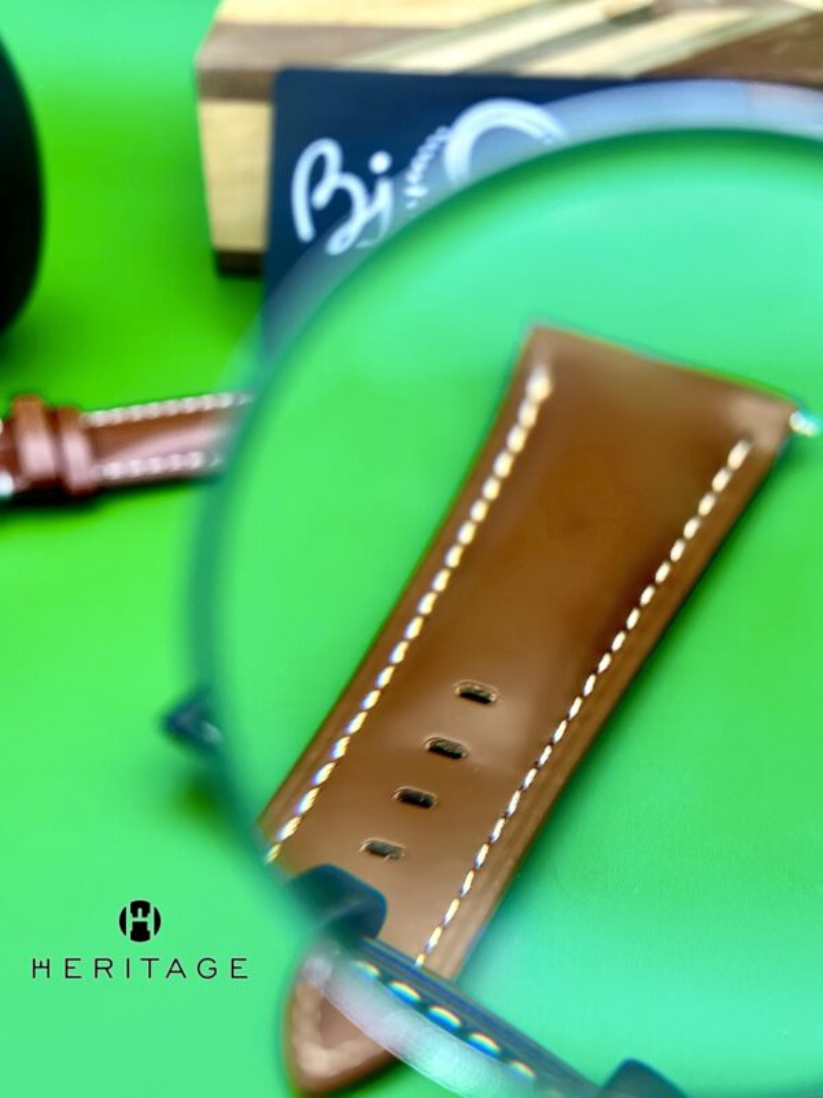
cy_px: 549
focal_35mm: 48
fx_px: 1522
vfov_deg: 39.7
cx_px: 412
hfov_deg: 30.3
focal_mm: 6.9
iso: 64
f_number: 1.8
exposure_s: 1/60
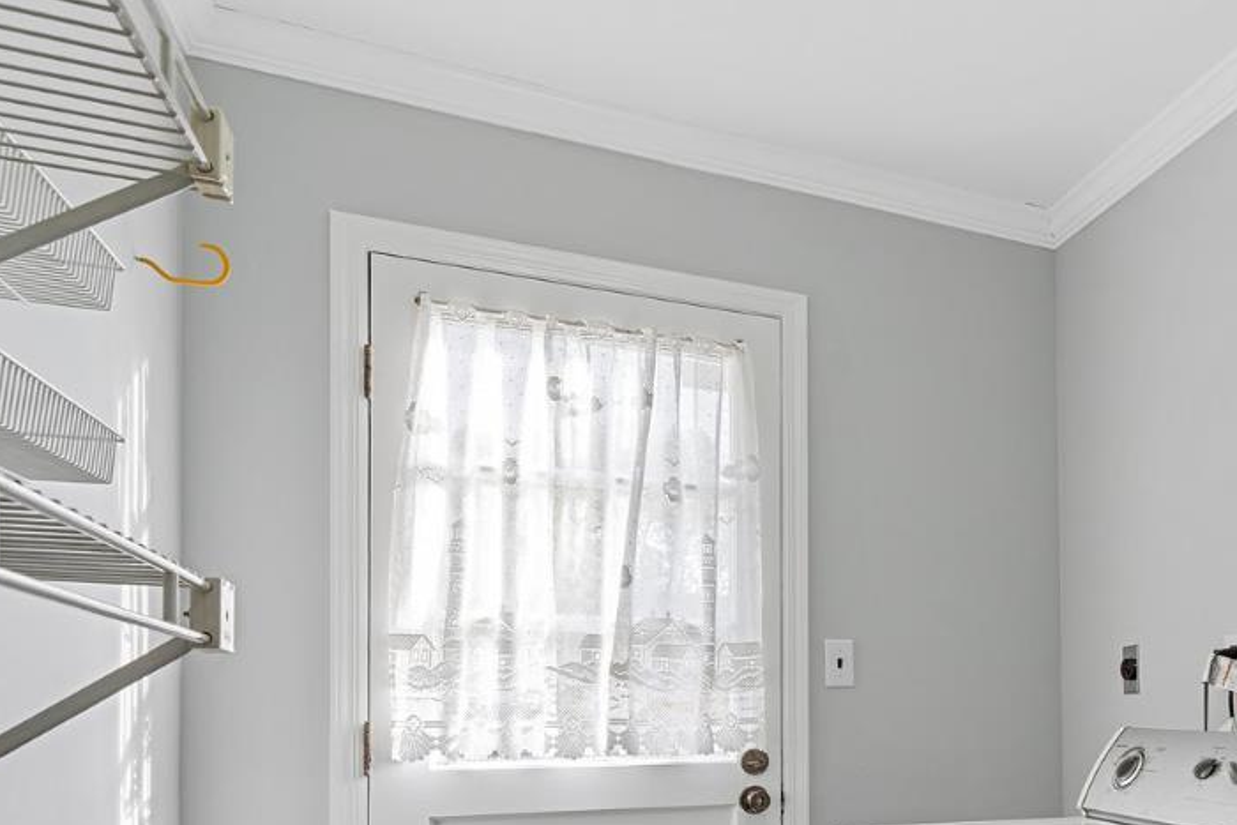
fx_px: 1031
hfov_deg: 55.0
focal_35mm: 30
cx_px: 1078
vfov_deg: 41.6
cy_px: 671
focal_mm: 14
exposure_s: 1/6
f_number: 9
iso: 400
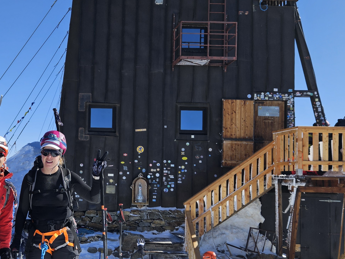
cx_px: 60
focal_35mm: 47
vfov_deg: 30.8
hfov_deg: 38.6
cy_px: 158
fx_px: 468
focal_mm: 5.4
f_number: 1.8
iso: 25
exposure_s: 1/2192
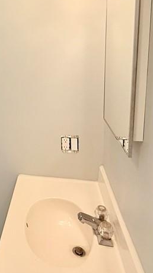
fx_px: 245
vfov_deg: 57.1
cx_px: -12
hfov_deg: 31.1
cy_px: 96
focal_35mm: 34
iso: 320
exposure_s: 1/120
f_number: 2.2
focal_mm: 2.22
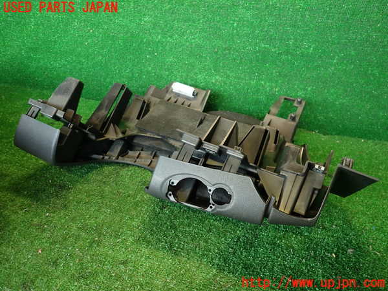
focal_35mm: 25
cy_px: 146
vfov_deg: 54.9
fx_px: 280
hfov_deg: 69.4
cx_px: 194
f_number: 2
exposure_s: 1/40
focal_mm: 4.5
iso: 200
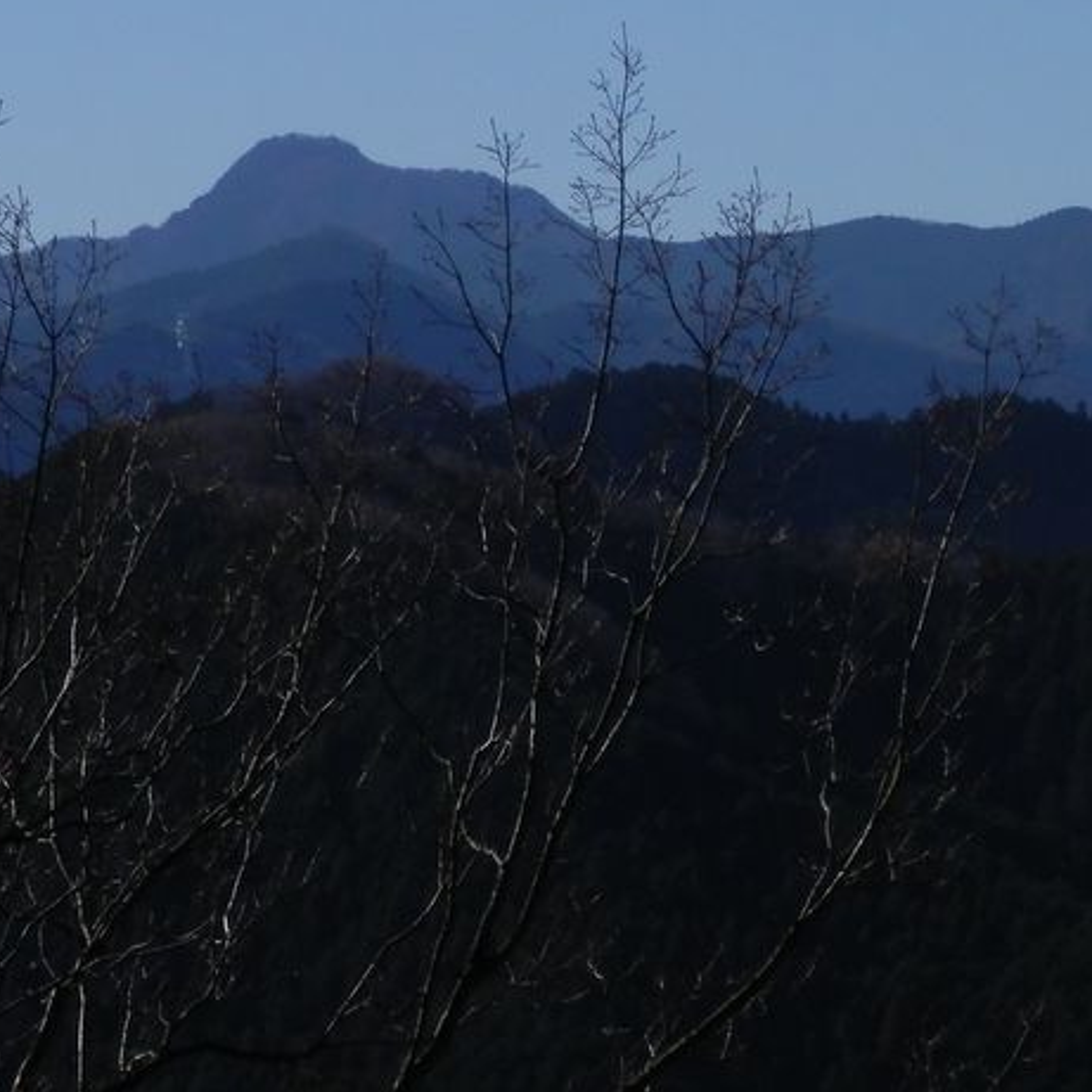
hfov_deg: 9.8
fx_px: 6353
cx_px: 758
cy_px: 384
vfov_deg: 9.8
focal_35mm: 178
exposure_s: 1/200
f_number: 14.6
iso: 100
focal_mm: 20.9
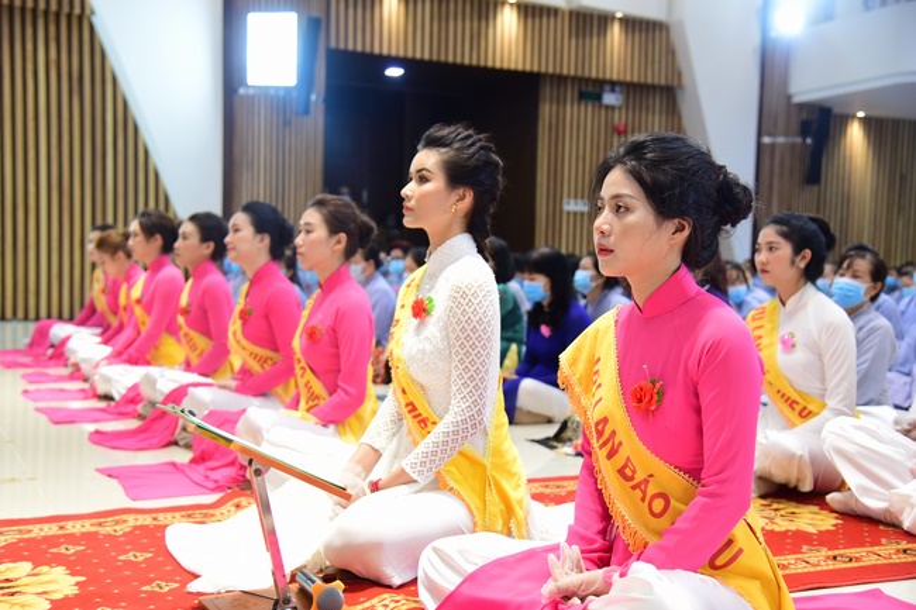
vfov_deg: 30.5
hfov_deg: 44.5
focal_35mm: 44
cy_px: 305
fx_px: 1119
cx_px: 458
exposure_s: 1/60
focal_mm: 44
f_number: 4
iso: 1000
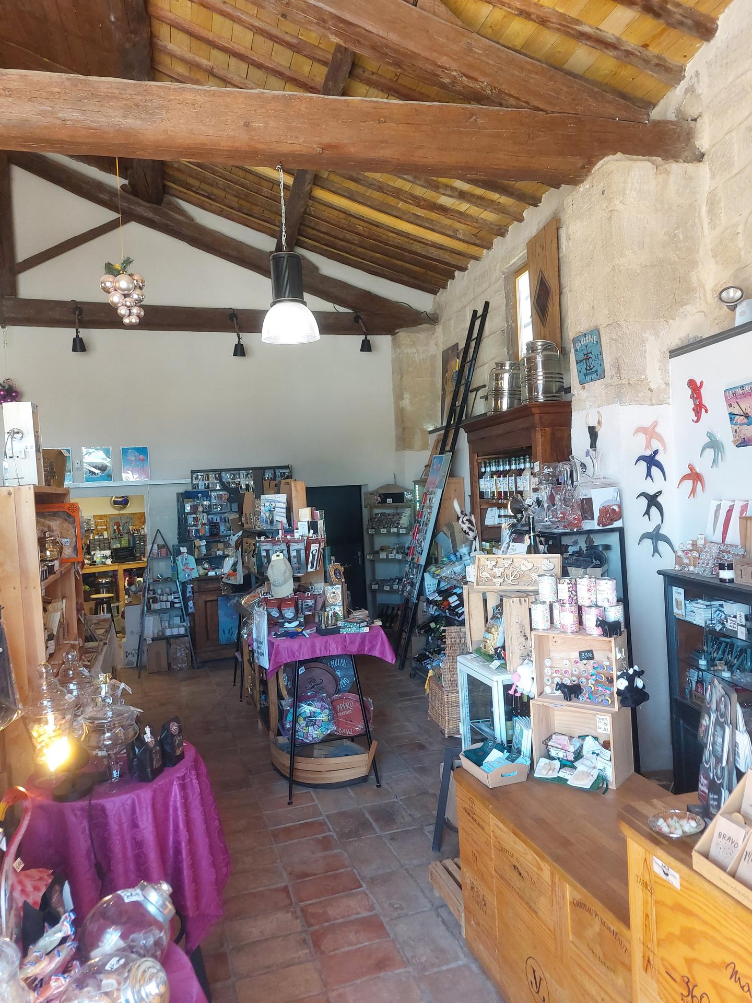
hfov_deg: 56.8
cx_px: 376
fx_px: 695
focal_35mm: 24
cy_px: 502
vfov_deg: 71.6
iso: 200
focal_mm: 5.23
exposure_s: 1/100
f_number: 1.8
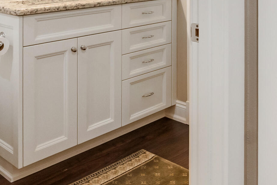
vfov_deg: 25.4
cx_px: 230
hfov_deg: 38.5
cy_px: -23
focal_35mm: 49
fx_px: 377
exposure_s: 1/20
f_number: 9
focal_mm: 10
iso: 500
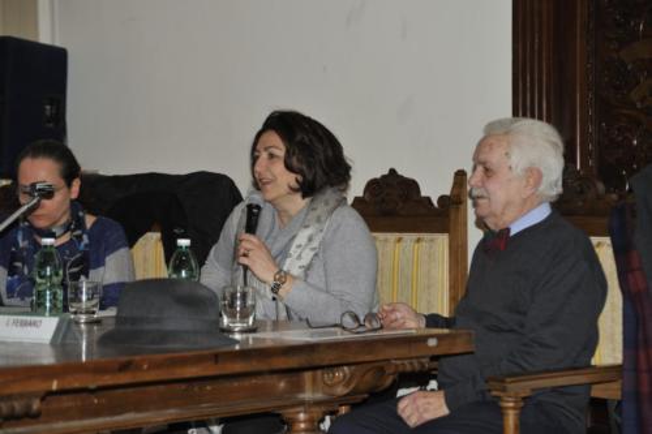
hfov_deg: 20.4
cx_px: 326
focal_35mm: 100
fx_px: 1810
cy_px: 217
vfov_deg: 13.7
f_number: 5.6
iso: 400
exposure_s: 1/125
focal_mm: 100
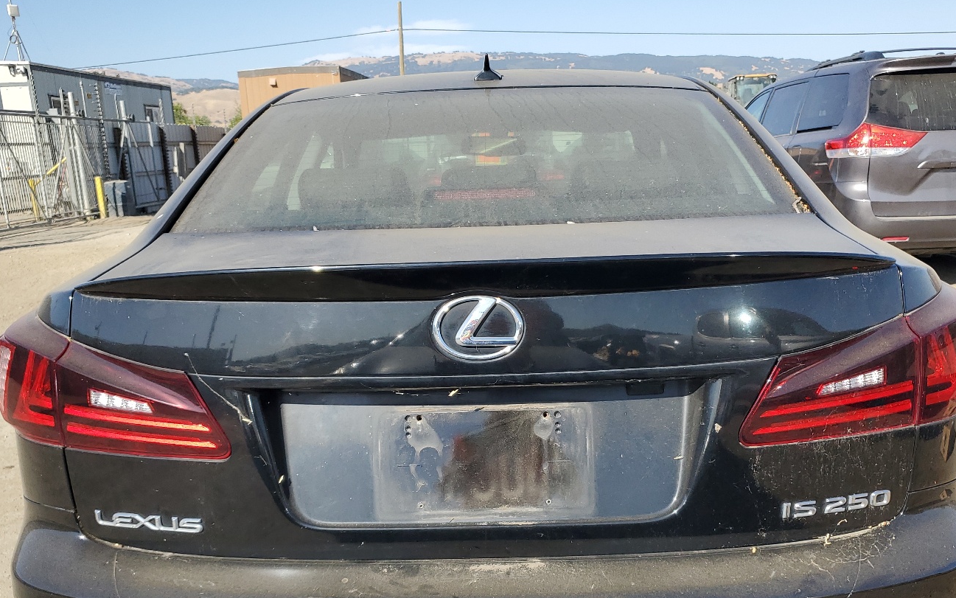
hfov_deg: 56.7
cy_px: 378
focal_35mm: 34
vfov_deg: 37.0
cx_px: 482
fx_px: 886
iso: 50
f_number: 1.5
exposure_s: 1/2000
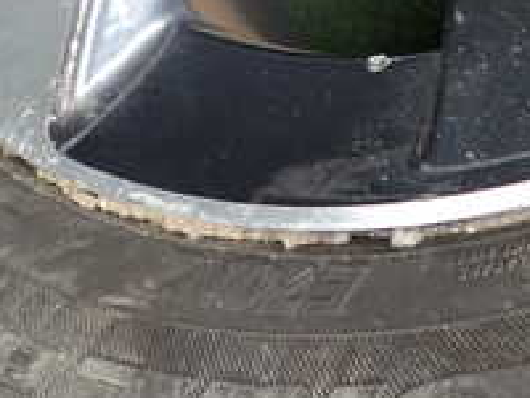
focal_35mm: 75
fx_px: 1148
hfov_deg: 23.9
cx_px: 617
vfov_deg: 18.2
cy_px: -135
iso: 200
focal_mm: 4.5
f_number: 2
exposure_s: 1/80
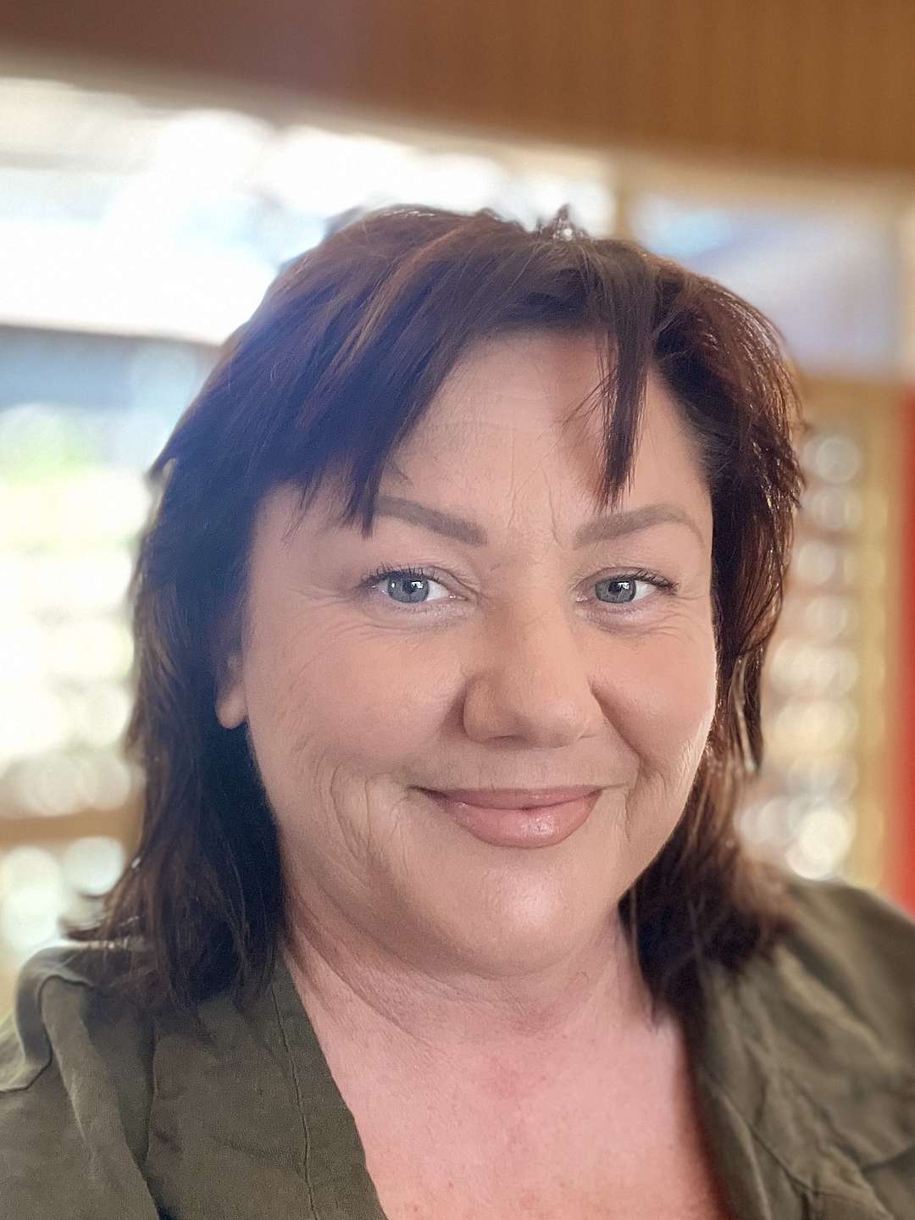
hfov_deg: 46.8
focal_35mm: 30
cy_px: 610
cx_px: 458
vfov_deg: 60.0
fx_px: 1057
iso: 320
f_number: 2.2
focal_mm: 2.71
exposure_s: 1/60
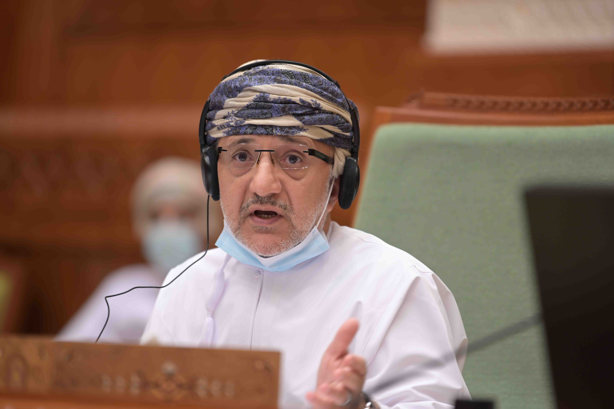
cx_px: 307
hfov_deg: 10.3
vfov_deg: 6.9
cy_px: 204
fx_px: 3411
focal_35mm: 200
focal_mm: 200
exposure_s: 1/100
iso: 640
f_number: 2.8
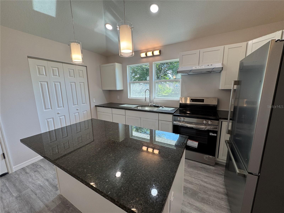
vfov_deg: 85.7
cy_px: 106
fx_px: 115
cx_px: 142
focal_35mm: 14
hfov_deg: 102.1
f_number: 2.2
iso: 64
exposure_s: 1/120
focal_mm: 2.22
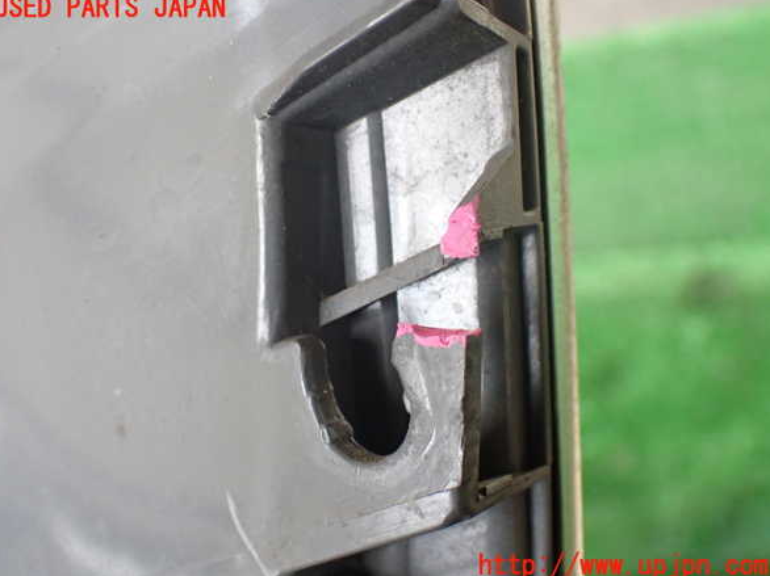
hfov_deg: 44.8
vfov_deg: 34.3
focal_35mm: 42
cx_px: 381
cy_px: 287
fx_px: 934
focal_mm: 7.31
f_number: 2.8
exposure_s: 1/160
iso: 400
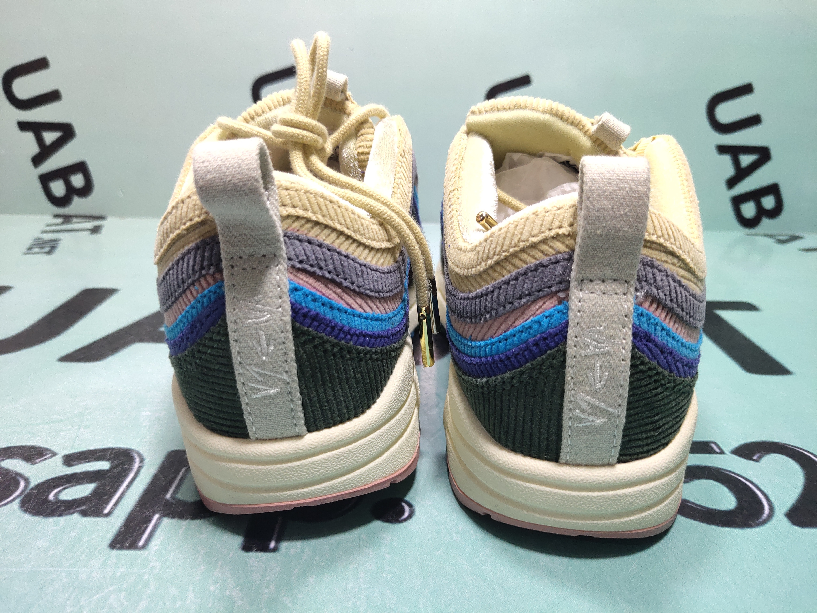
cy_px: 306
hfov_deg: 60.0
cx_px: 408
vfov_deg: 46.8
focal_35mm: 30
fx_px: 708
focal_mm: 4.35
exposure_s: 1/100
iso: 161
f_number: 1.79
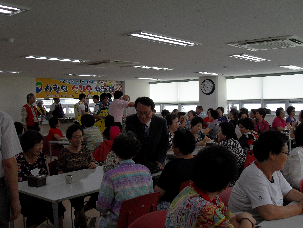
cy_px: 114
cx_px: 152
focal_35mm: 40
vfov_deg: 36.0
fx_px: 350
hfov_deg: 46.8
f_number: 3
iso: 100
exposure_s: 1/180
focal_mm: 7
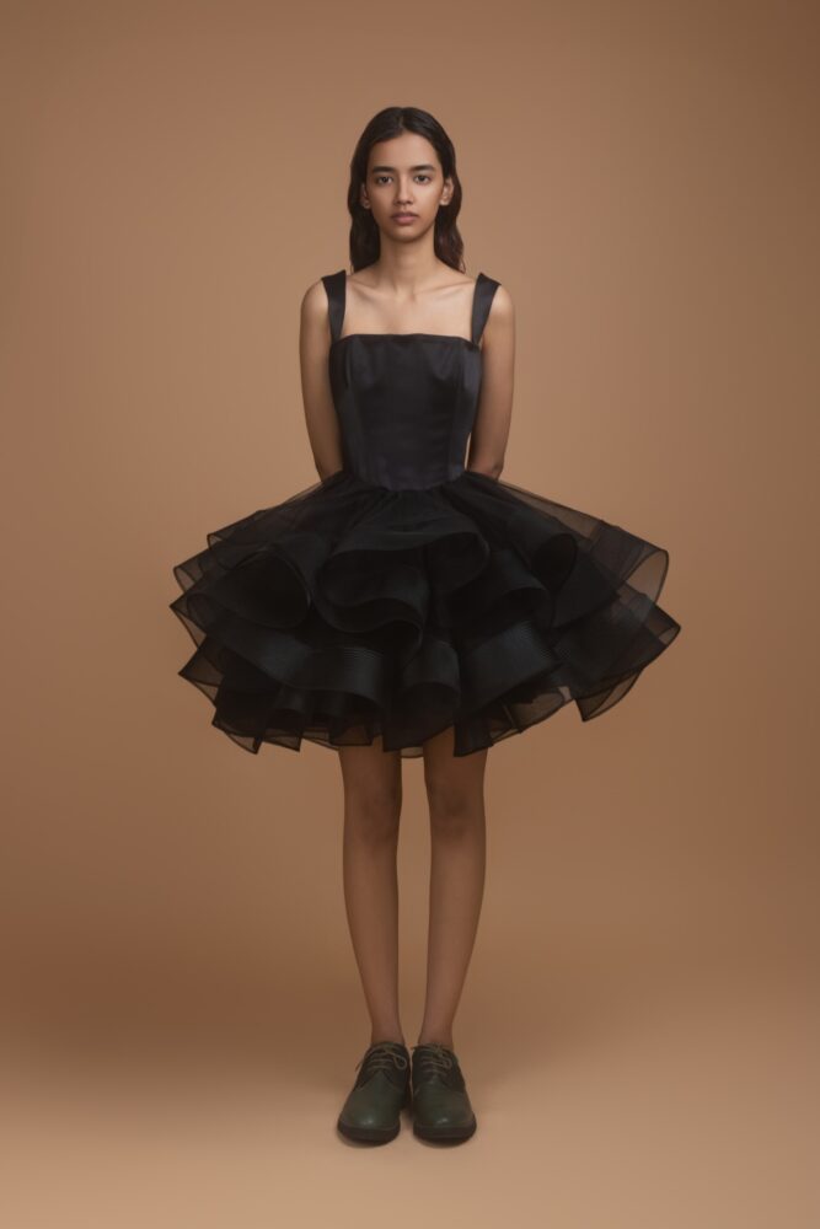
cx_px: 410
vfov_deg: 41.1
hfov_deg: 28.1
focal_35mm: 48
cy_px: 614
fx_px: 1639
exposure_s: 1/125
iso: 100
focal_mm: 48
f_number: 13
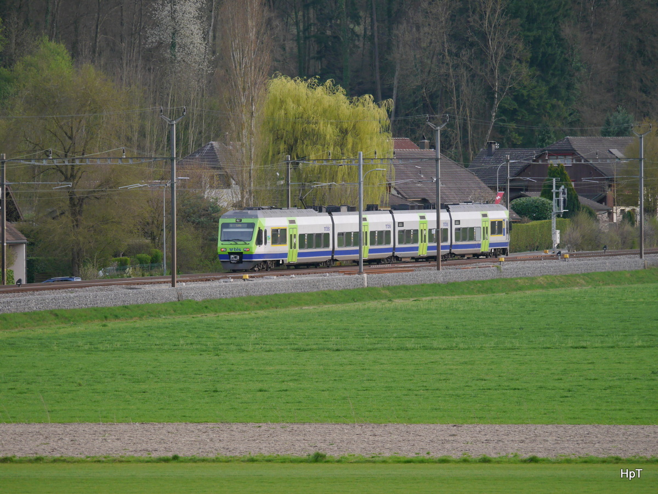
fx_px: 5703
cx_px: 329
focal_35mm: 300
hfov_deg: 6.6
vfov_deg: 5.0
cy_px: 247
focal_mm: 150
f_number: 4.5
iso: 640
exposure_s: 1/320
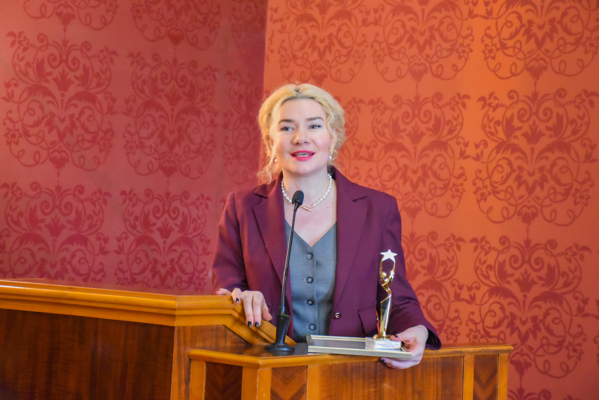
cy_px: 200
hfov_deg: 24.2
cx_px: 300
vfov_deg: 16.3
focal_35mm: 84
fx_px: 1398
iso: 6400
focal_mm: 56
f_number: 4.8
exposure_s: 1/60
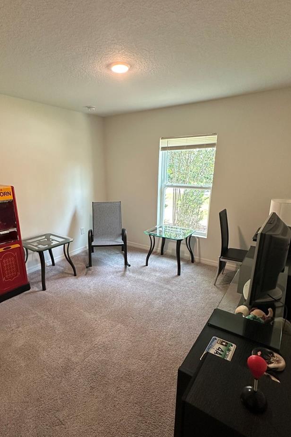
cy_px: 231
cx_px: 129
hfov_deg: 64.3
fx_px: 230
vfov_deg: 86.8
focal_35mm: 19
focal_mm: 2.22
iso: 250
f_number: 2.2
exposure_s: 1/120
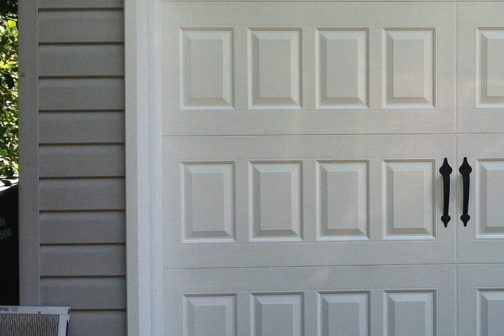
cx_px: 439
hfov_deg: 30.2
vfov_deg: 21.2
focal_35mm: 64
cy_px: 136
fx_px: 896
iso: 80
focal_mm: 3.85
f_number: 2.8
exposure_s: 1/294
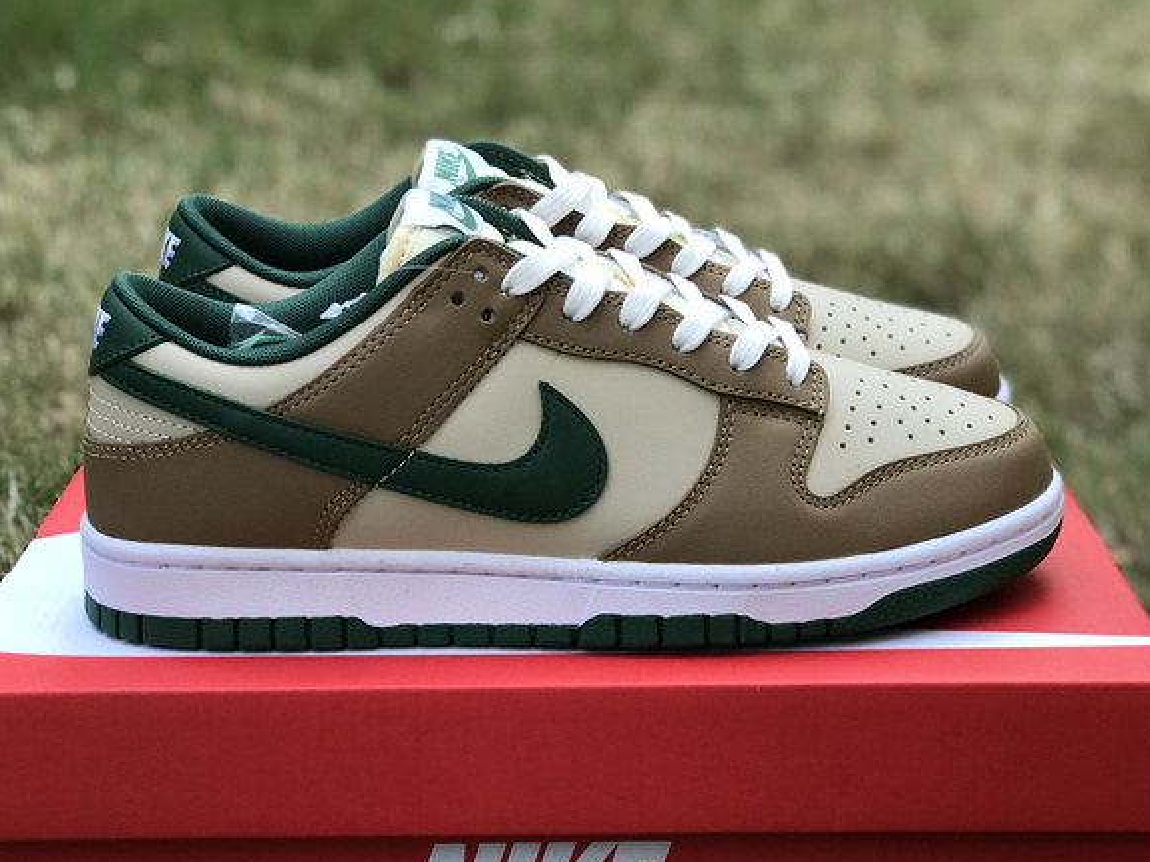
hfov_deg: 26.7
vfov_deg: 20.1
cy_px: 325
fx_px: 2424
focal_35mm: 73
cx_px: 575
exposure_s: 1/188
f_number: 2.8
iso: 20
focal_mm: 6.6
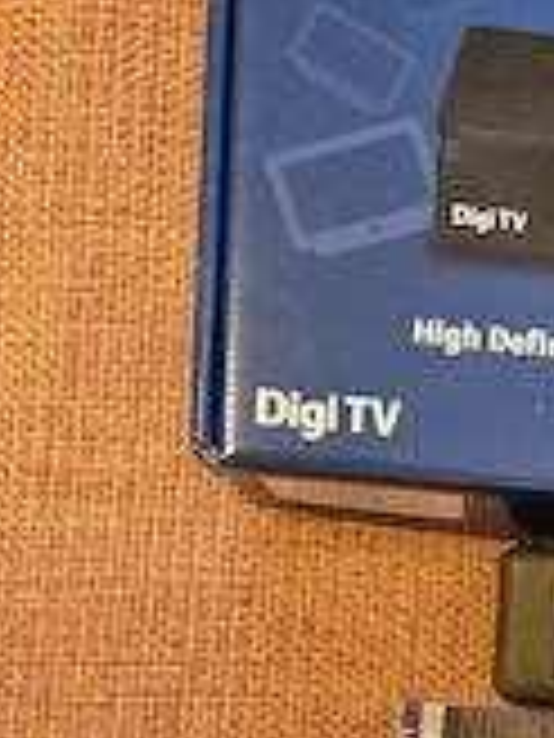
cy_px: 711
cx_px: 631
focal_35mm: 56
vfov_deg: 32.1
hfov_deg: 24.2
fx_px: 1195
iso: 1000
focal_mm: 5.4
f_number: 1.8
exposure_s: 1/100
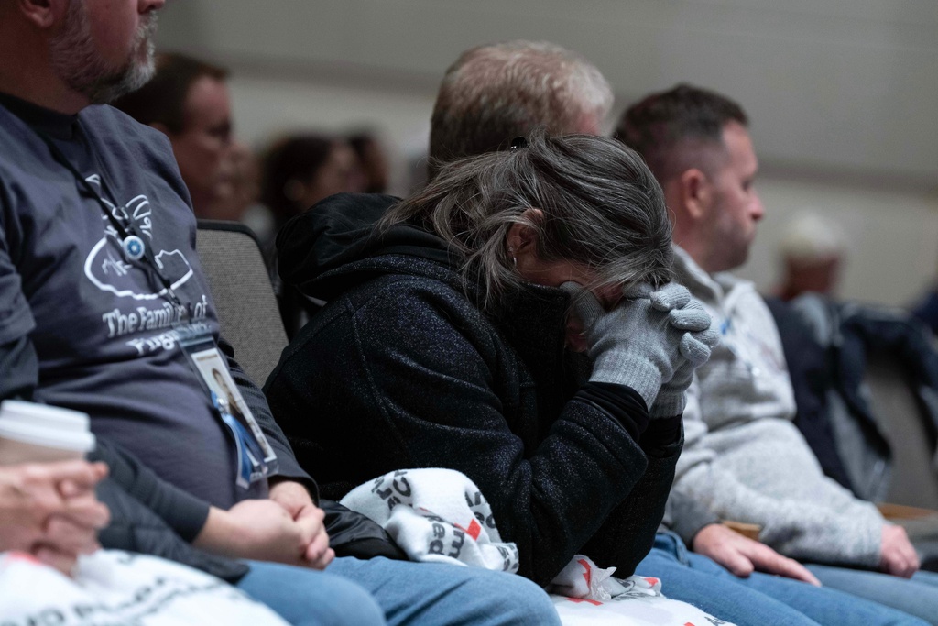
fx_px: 4091
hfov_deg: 13.1
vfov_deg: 8.7
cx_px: 469
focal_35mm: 157
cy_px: 313
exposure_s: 1/320
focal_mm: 157
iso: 4000
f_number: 3.5
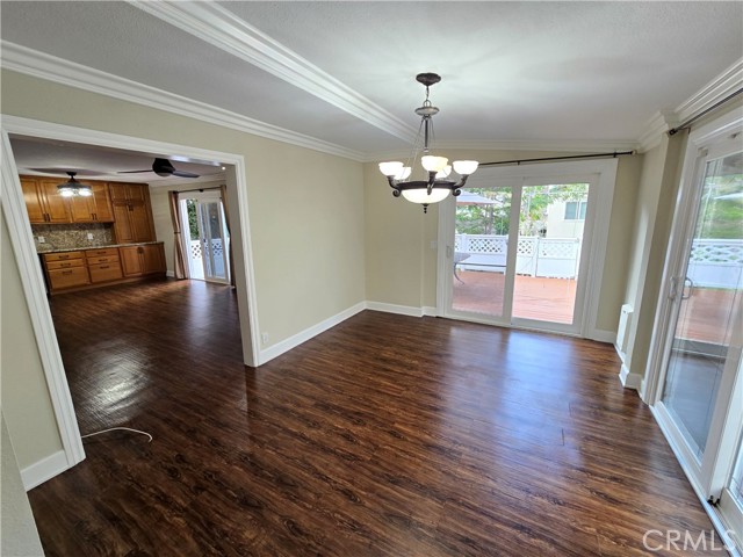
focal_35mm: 13
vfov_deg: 89.9
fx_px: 279
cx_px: 372
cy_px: 278
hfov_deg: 106.2
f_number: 2.2
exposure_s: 1/60
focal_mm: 2.2
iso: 100
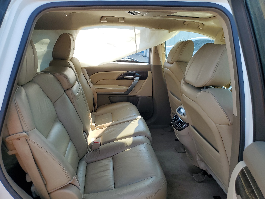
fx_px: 199
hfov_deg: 67.3
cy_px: 100
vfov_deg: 53.1
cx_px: 132
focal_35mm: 26
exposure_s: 1/625
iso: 50
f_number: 1.5
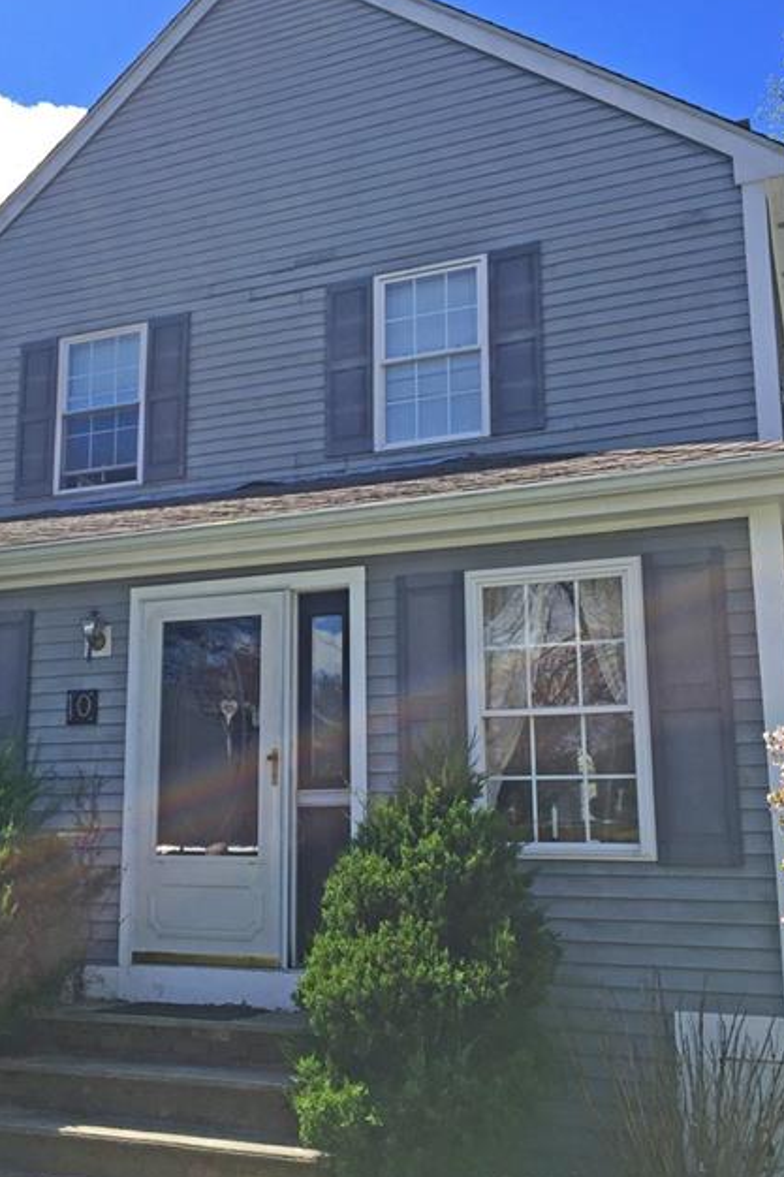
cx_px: 267
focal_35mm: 37
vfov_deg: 51.9
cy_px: 615
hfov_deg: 35.6
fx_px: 1209
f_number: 2.2
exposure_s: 1/989
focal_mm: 4.15
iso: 32
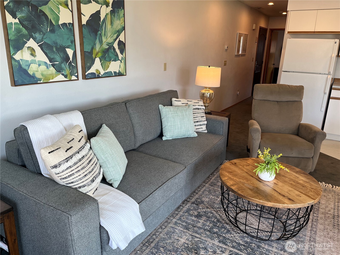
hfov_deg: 67.3
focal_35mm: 26
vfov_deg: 53.1
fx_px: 255
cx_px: 170
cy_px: 128
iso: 64
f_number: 1.6
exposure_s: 1/120
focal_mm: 5.1
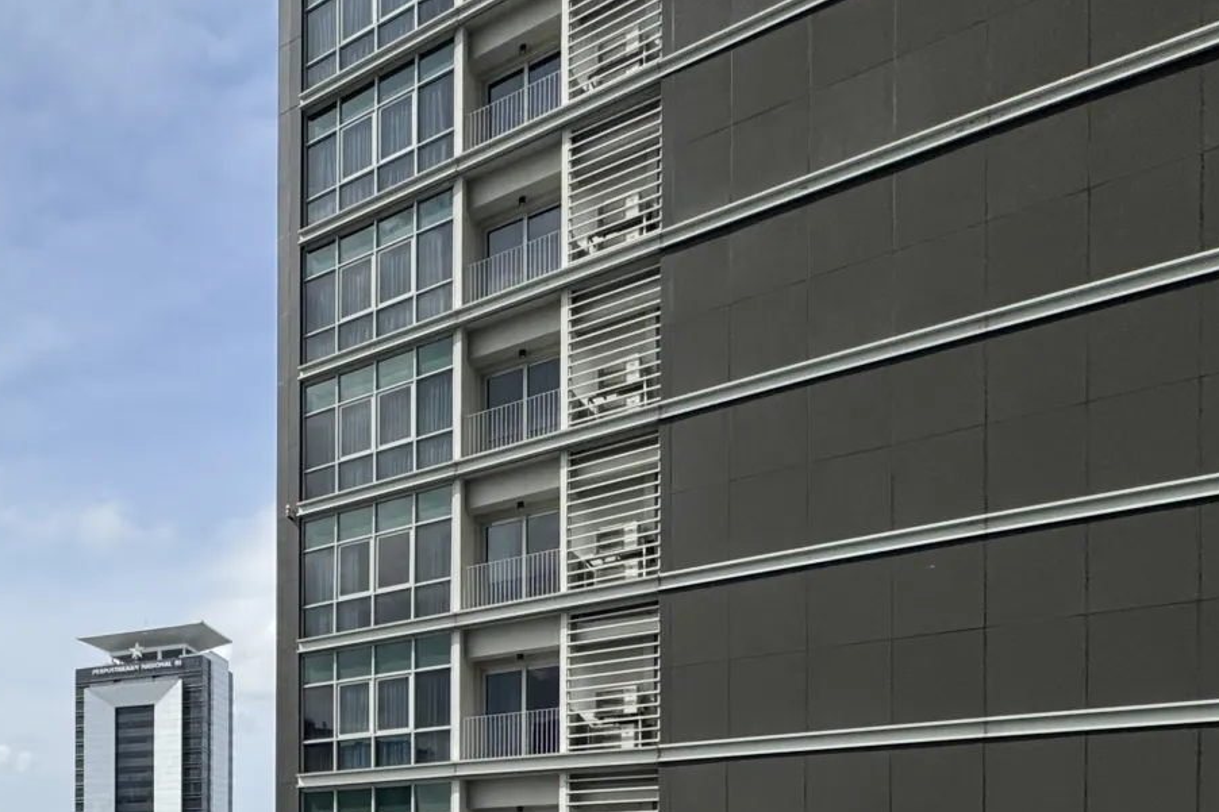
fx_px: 1049
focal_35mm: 31
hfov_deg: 50.1
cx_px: 27
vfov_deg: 36.0
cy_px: 894
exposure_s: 1/2985
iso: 50
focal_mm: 2.22
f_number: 2.2
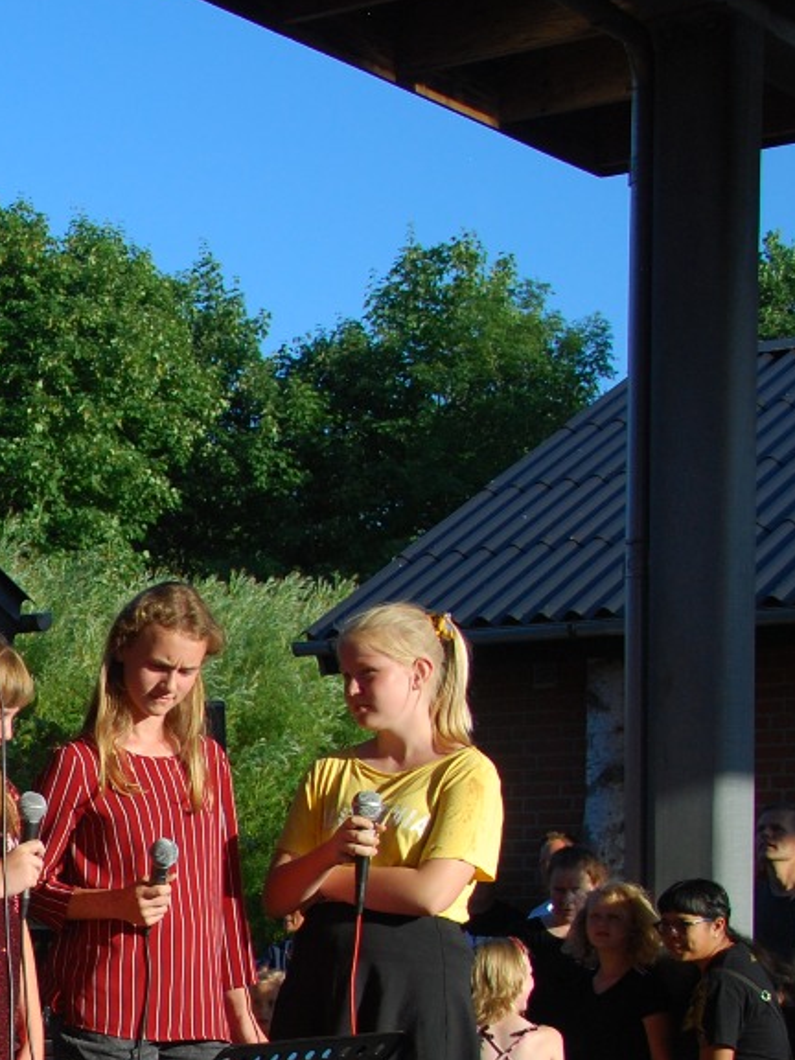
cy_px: 940
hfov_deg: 14.0
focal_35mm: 97
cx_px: -483
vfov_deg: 19.9
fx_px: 2970
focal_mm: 24
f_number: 4
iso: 200
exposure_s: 1/800
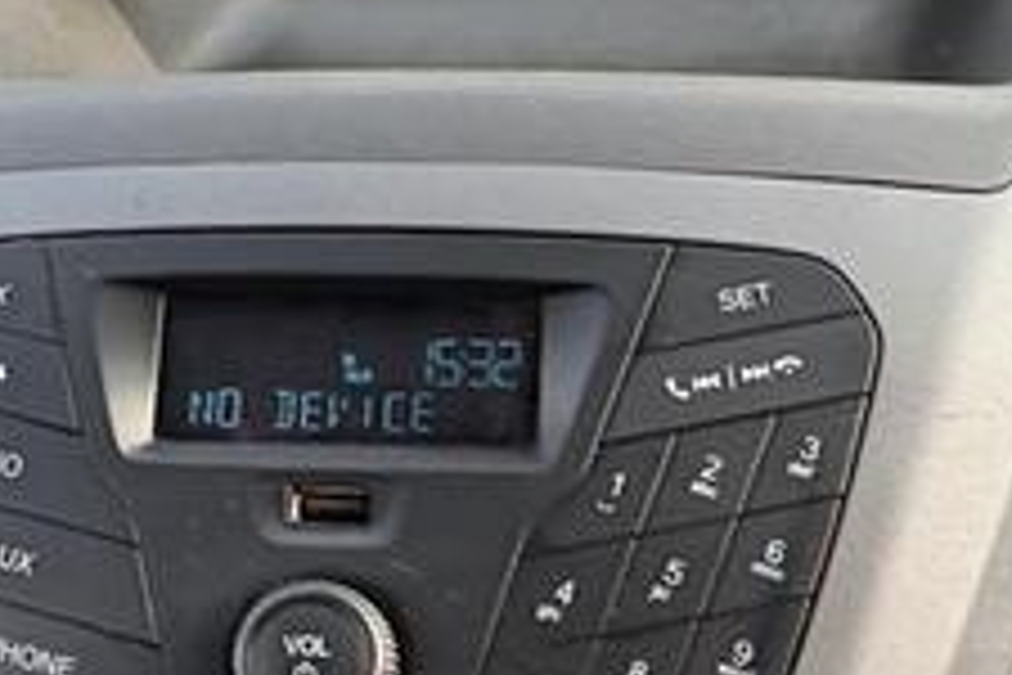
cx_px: 535
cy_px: 680
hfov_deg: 34.5
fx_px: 1630
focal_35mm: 58
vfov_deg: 22.5
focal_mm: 2.22
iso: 125
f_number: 2.2
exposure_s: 1/110
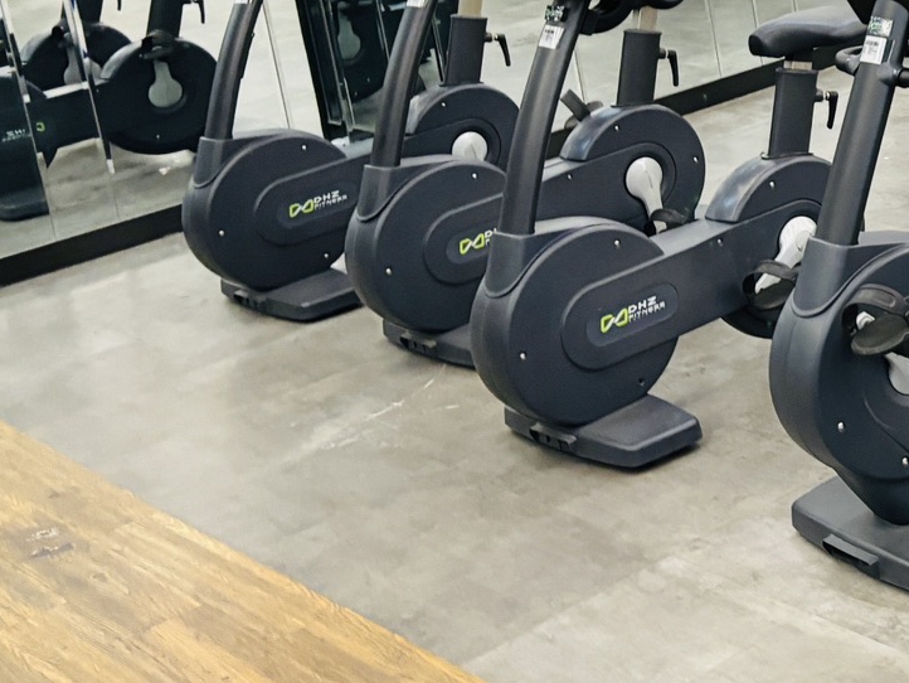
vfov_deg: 19.6
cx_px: 1255
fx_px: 1891
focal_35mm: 72
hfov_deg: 23.2
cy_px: -64
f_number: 1.6
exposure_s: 1/33
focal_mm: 5.96
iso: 400
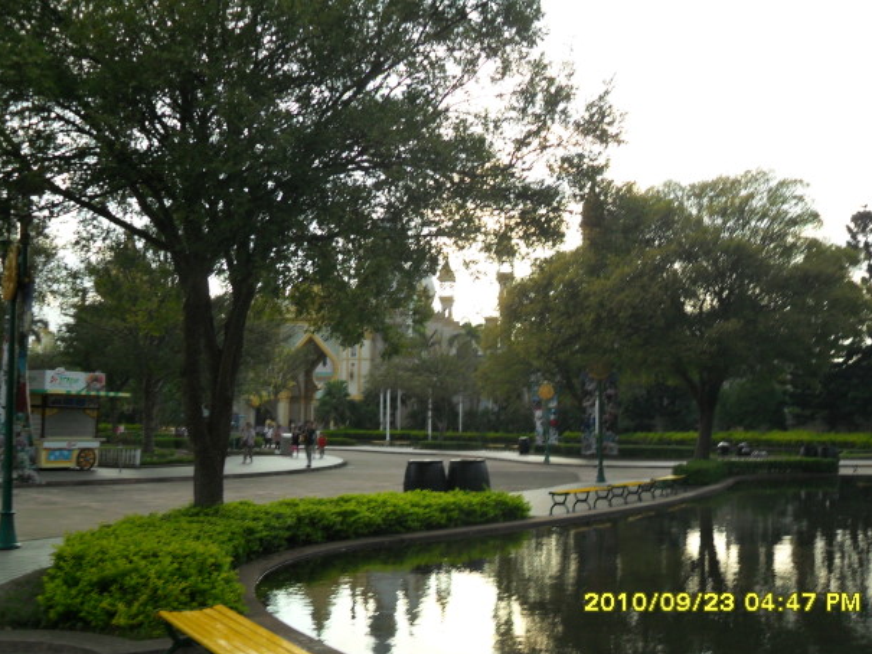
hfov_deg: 50.1
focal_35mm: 37
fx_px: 932
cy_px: 323
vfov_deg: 38.7
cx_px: 435
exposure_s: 1/60
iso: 100
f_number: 8.9
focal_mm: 6.2
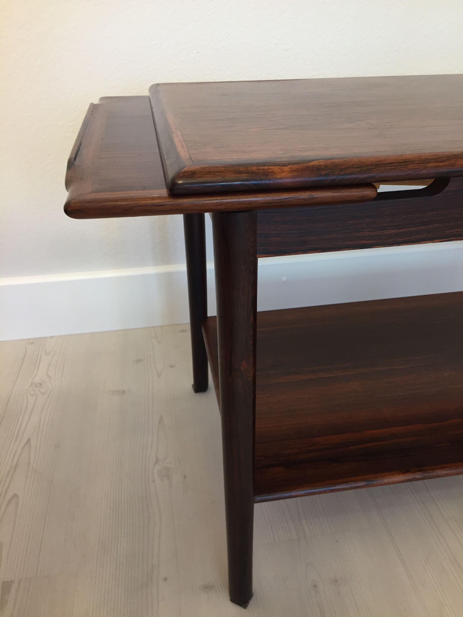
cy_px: 308
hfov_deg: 48.2
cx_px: 232
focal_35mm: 29
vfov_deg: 61.7
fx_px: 517
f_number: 2.2
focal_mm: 4.15
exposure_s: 1/33
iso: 125
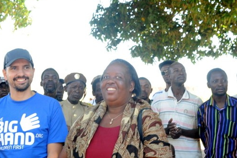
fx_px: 737
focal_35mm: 112
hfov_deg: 18.3
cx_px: 108
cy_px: 89
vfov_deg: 12.2
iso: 1250
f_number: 10
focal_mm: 70
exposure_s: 1/50
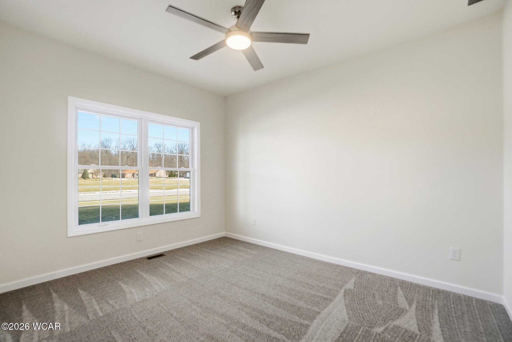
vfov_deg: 77.3
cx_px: 256
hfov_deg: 100.4
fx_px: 213
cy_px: 171
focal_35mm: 15
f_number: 5.6
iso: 125
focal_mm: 10
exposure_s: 1/350
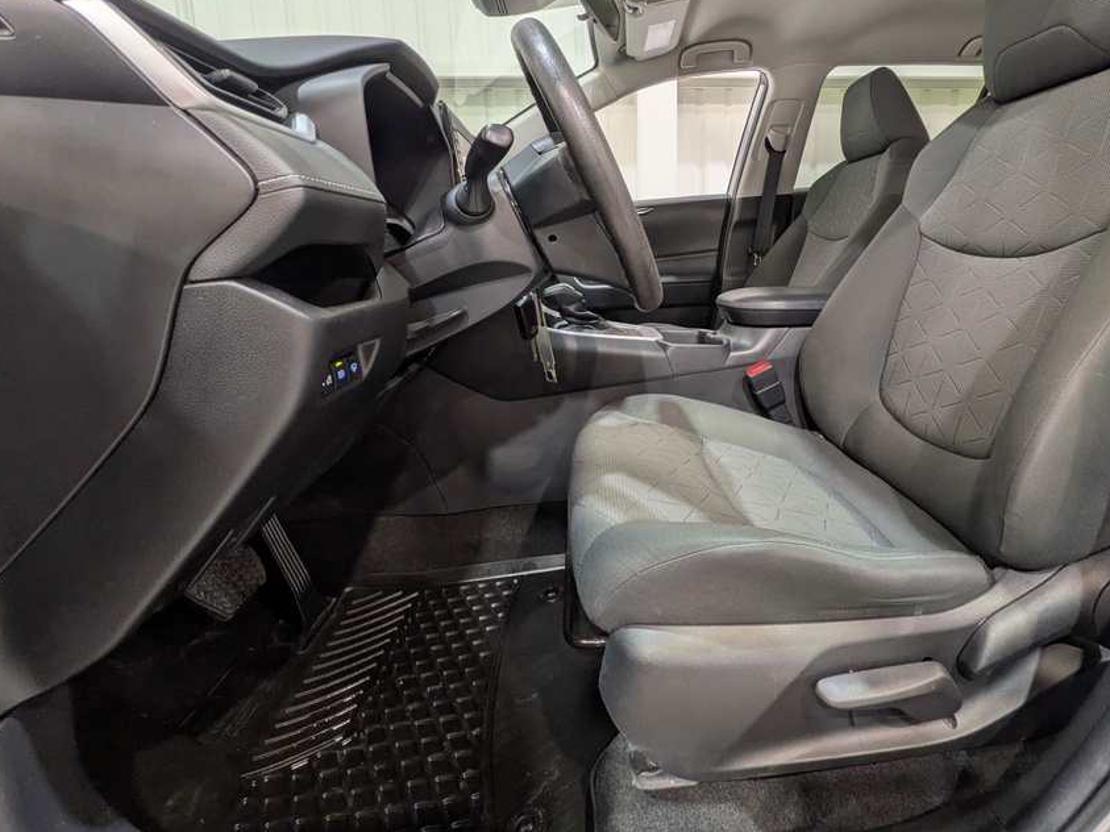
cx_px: 637
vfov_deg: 73.8
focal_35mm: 17
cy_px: 329
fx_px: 545
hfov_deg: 90.4
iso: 81
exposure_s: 1/33.3
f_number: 2.2
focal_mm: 1.83
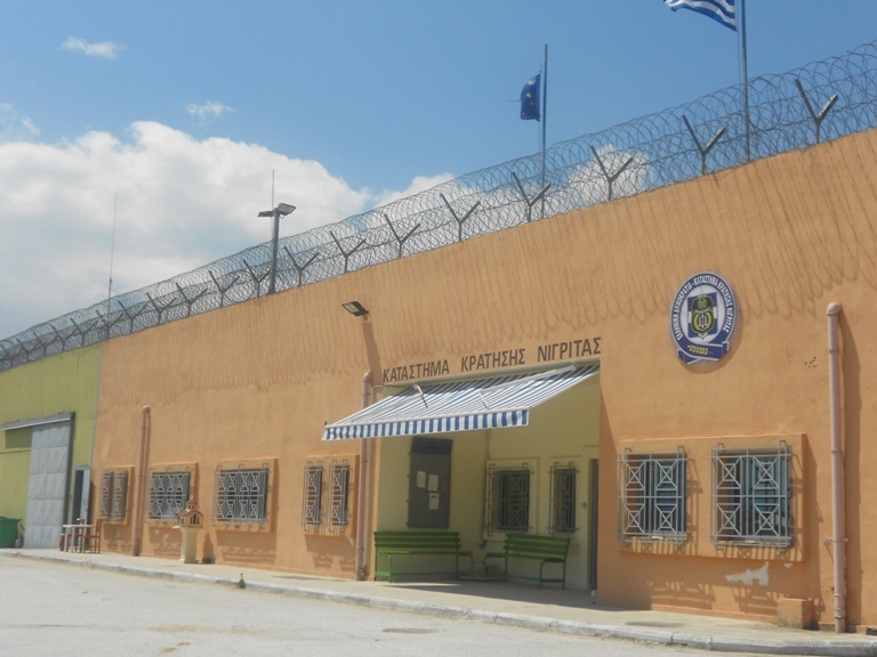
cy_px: 328
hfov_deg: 38.9
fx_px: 1241
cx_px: 438
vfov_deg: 29.7
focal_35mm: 49
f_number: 4.5
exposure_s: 1/1250
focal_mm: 8.8
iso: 80
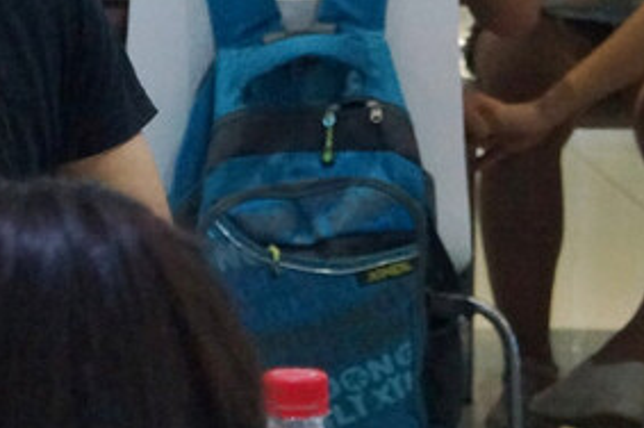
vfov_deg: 4.8
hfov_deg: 7.1
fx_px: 5112
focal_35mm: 286
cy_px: -96
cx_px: -228
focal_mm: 45
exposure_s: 1/80
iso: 2500
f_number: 5.6
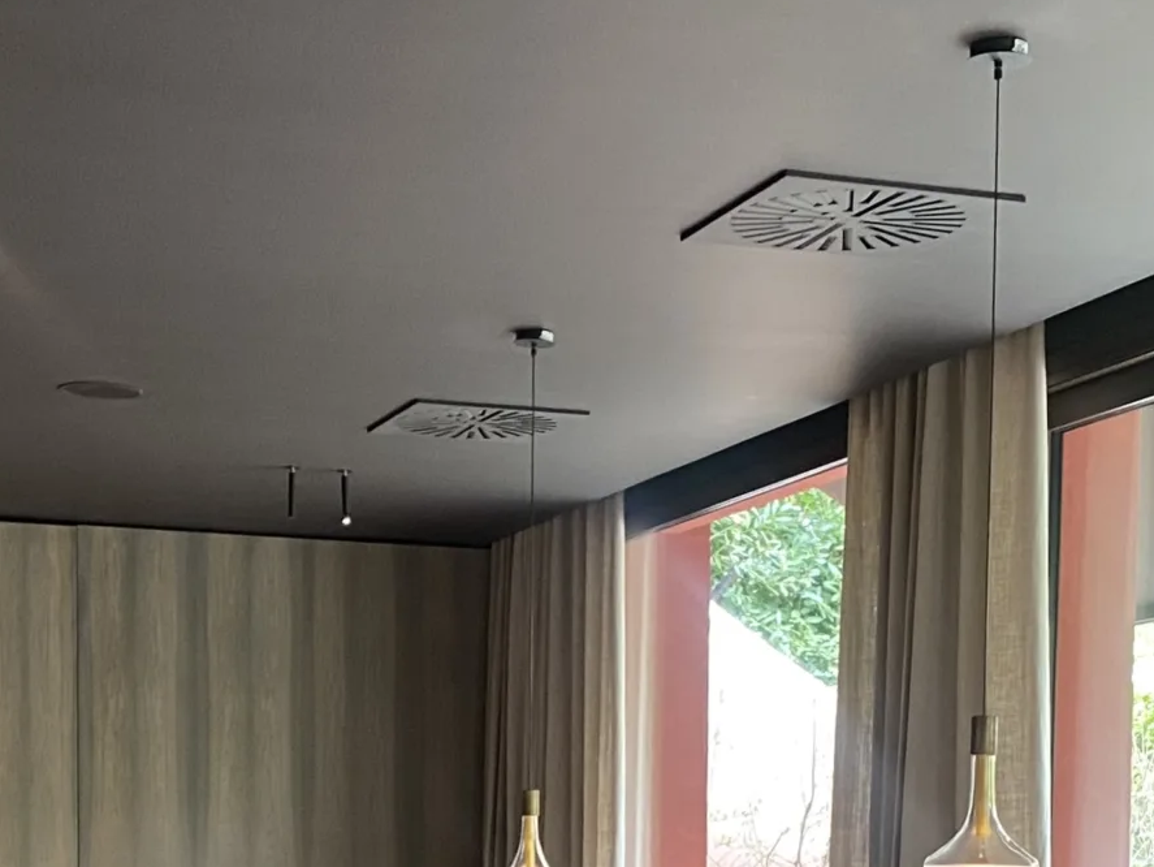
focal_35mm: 75
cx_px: 554
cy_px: 1009
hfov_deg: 26.0
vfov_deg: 18.7
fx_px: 2501
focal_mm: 4.25
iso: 200
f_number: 1.8
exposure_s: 1/60
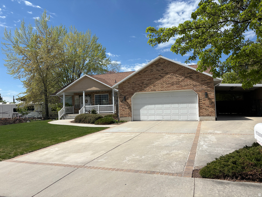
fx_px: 197
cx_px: 131
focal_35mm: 26
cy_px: 98
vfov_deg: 53.1
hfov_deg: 67.3
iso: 50
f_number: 1.6
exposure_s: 1/5814
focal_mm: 5.96
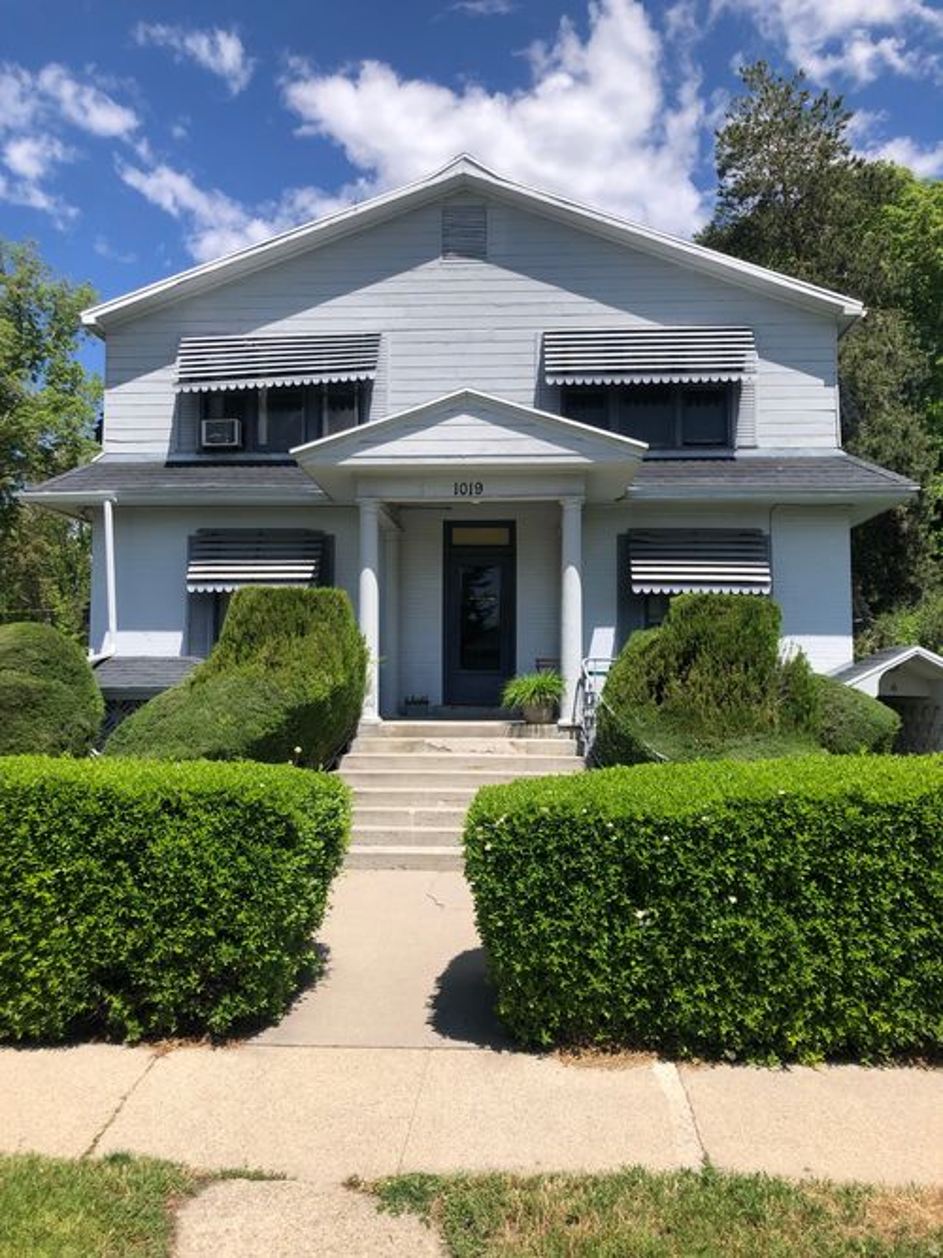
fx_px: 1017
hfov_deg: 49.7
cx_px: 472
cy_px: 629
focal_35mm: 28
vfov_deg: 63.5
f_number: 1.8
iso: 20
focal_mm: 3.99
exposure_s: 1/2114
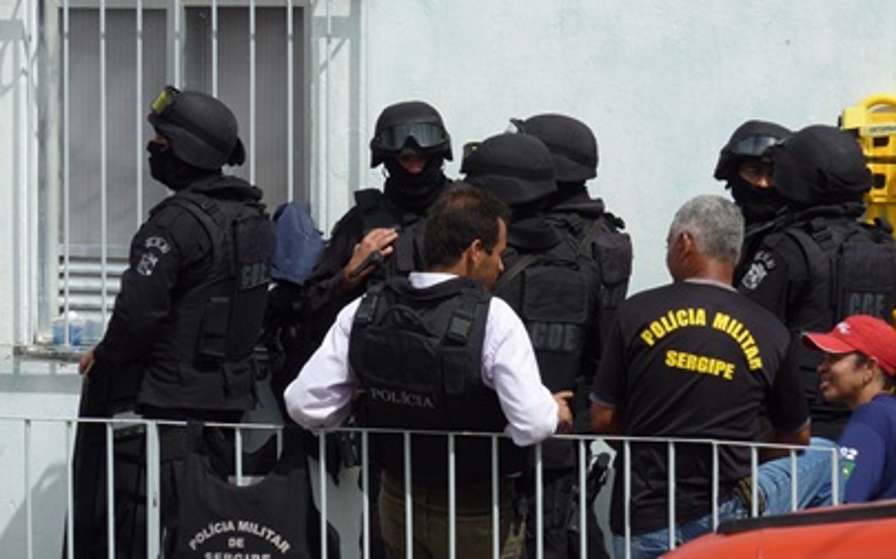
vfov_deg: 5.2
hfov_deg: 8.4
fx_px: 6126
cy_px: 245
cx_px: 469
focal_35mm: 251
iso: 80
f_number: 5.6
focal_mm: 37
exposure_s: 1/640
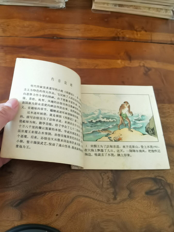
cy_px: 116
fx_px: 181
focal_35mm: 27
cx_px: 87
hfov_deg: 51.4
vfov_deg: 65.3
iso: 400
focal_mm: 2.26
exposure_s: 1/33.3
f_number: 2.2
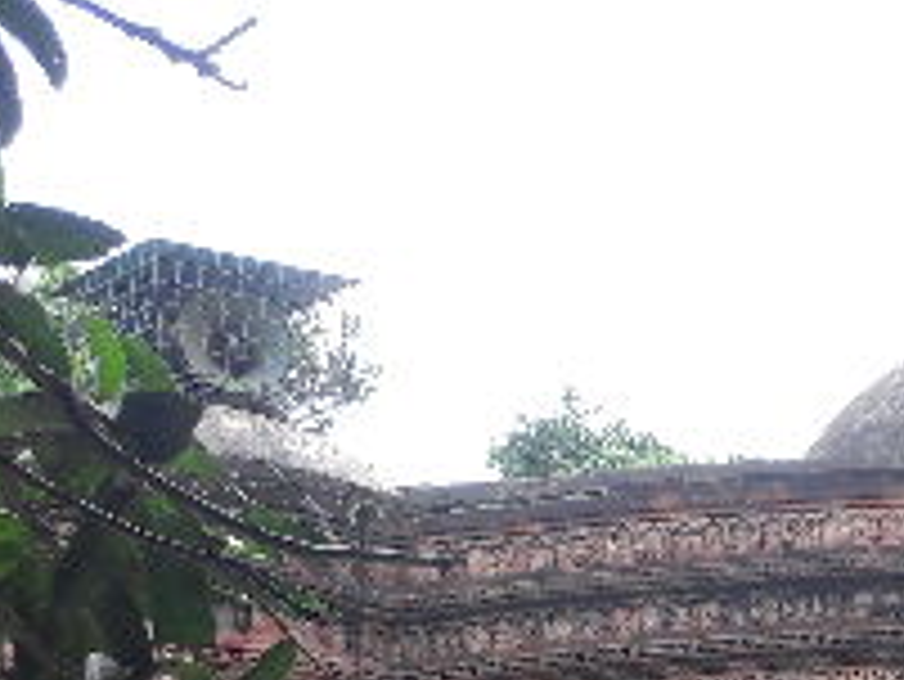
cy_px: 1243
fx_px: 2691
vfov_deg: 13.0
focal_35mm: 103
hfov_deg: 16.4
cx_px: 1570
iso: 40
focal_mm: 3.7
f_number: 1.9
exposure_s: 1/289
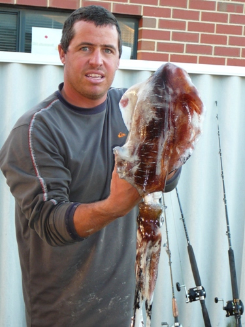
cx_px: 122
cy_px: 164
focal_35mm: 71
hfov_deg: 20.7
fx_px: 670
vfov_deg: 27.4
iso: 125
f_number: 3.7
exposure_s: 1/30
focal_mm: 10.5
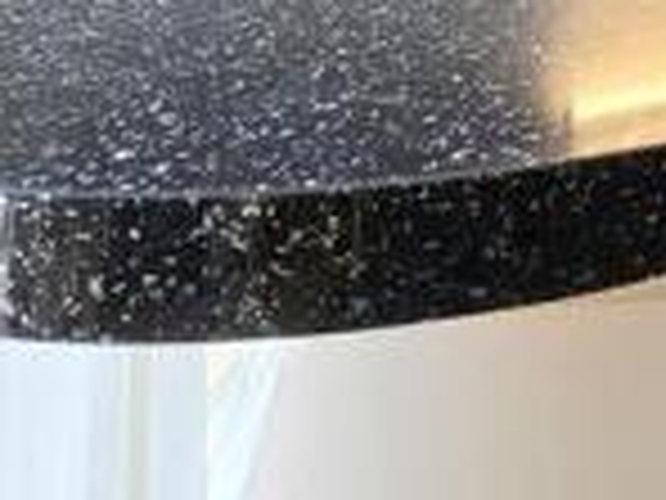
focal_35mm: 51
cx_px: 1084
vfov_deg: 21.9
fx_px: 981
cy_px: -313
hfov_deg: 24.8
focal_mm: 2.2
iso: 64
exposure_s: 1/101
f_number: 2.2
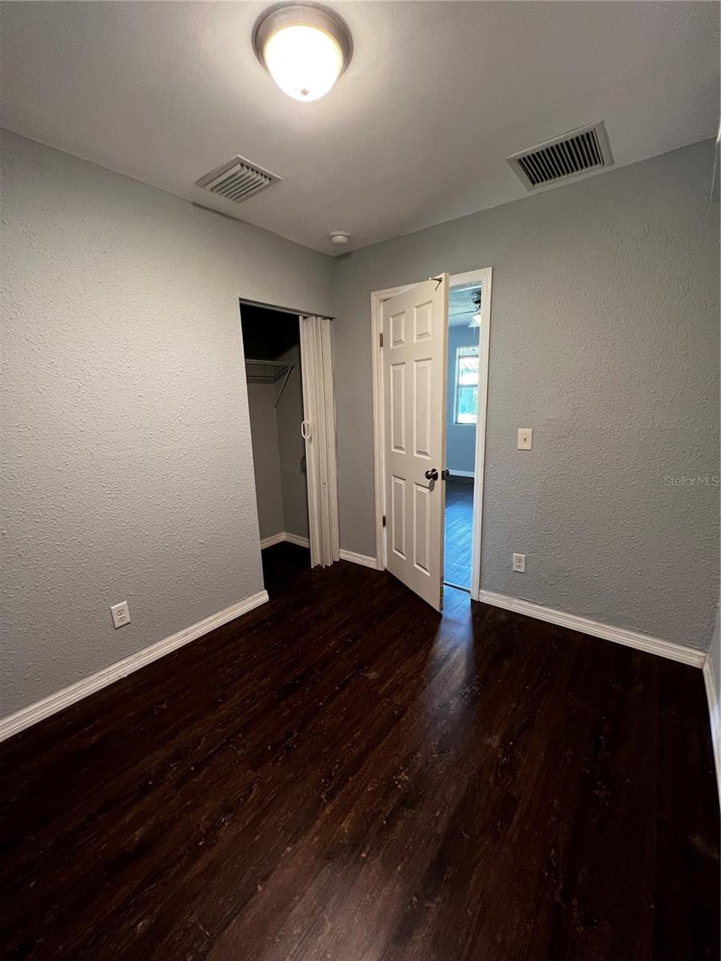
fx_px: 361
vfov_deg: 106.2
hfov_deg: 89.9
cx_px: 360
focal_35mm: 13
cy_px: 480
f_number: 1.8
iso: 320
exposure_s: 1/60
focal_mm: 1.57
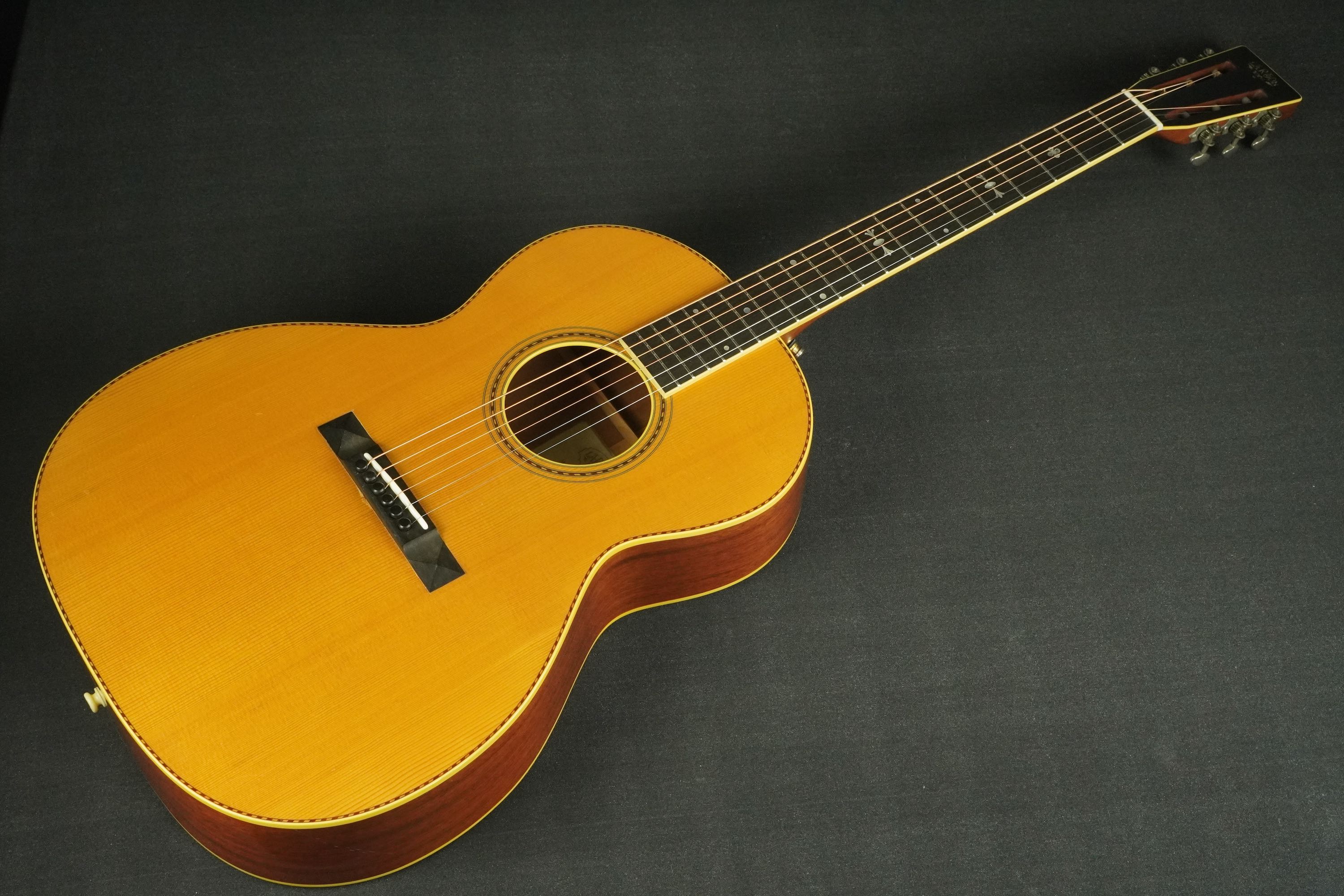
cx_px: 672
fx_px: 1960
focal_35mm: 52
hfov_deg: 37.9
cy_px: 448
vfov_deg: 25.8
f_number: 11
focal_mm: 35
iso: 2500
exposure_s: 1/60
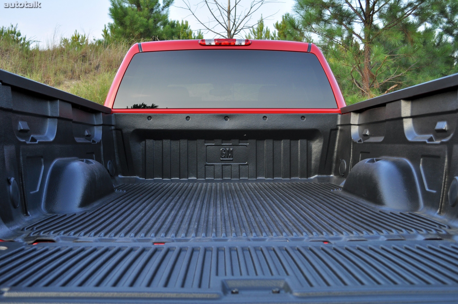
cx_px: 229
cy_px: 152
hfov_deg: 53.2
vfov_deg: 36.8
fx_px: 457
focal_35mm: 36
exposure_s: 1/100
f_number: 5
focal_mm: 24
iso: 200
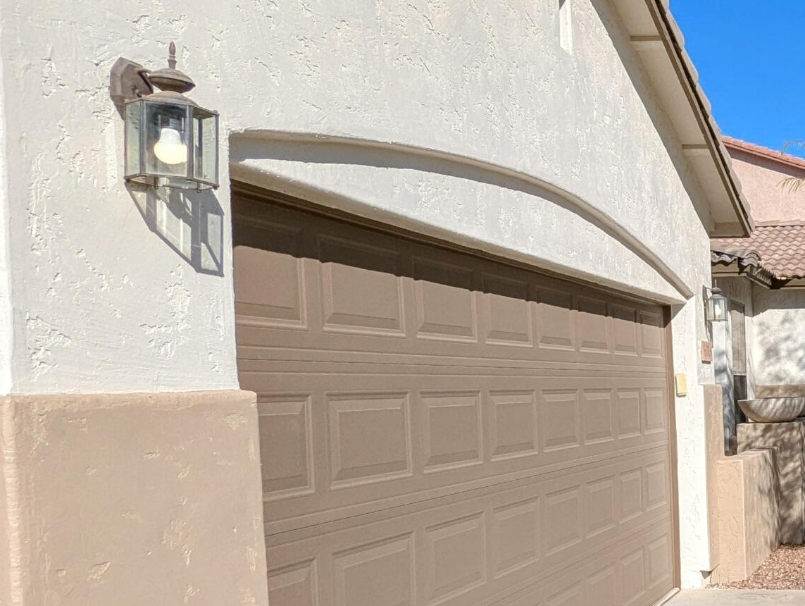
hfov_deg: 35.4
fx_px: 978
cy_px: 400
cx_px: 962
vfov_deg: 34.1
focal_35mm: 42
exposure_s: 1/1898
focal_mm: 2.35
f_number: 2.2
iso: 42
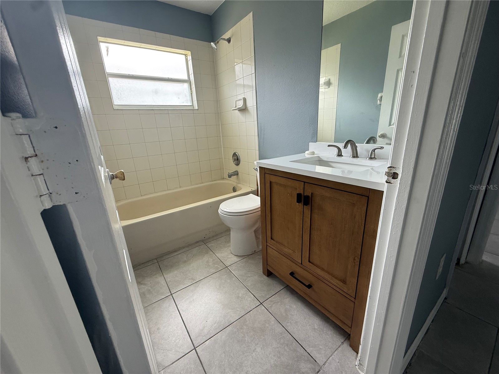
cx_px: 250
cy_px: 187
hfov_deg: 102.1
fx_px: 202
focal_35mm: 14
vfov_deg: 85.7
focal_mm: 2.22
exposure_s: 1/99
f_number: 2.2
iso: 200
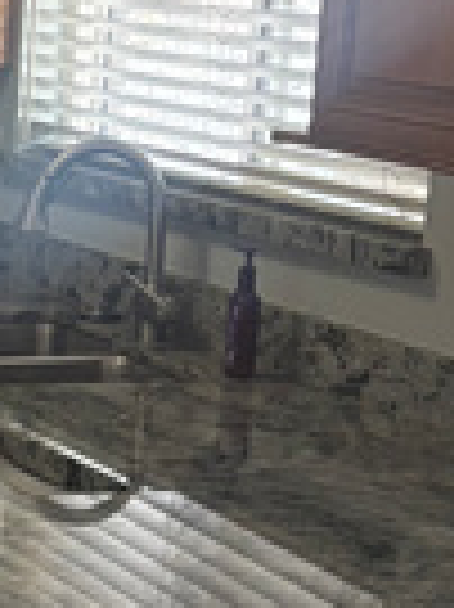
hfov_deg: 9.6
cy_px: 581
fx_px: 2592
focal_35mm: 148
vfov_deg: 13.2
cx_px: -288
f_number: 1.6
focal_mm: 5.96
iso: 160
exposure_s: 1/60
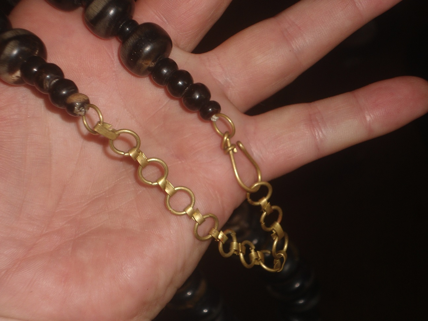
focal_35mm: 88
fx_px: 1088
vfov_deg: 16.8
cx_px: 214
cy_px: 160
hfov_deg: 22.3
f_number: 5.2
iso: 80
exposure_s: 1/60
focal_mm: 15.7
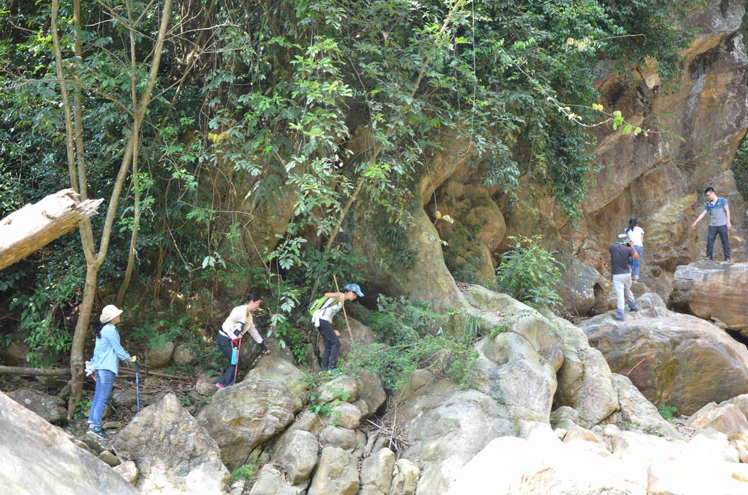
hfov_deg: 41.2
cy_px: 248
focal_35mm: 48
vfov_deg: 28.0
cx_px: 374
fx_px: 995
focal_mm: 32
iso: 100
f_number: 4.5
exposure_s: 1/60
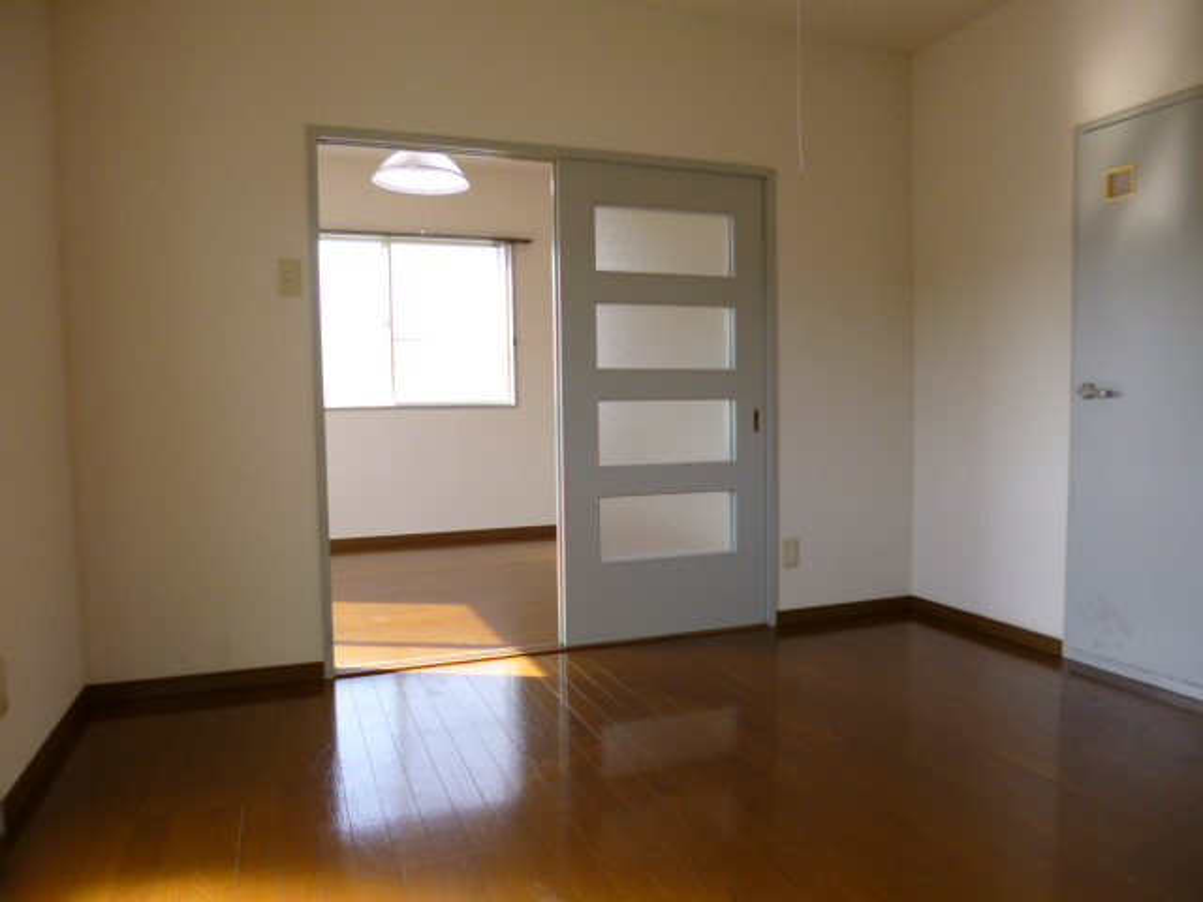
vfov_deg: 56.8
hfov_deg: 71.6
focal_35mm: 24
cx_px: 602
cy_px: 451
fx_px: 834
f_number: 2.5
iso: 100
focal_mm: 4.3
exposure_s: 1/125
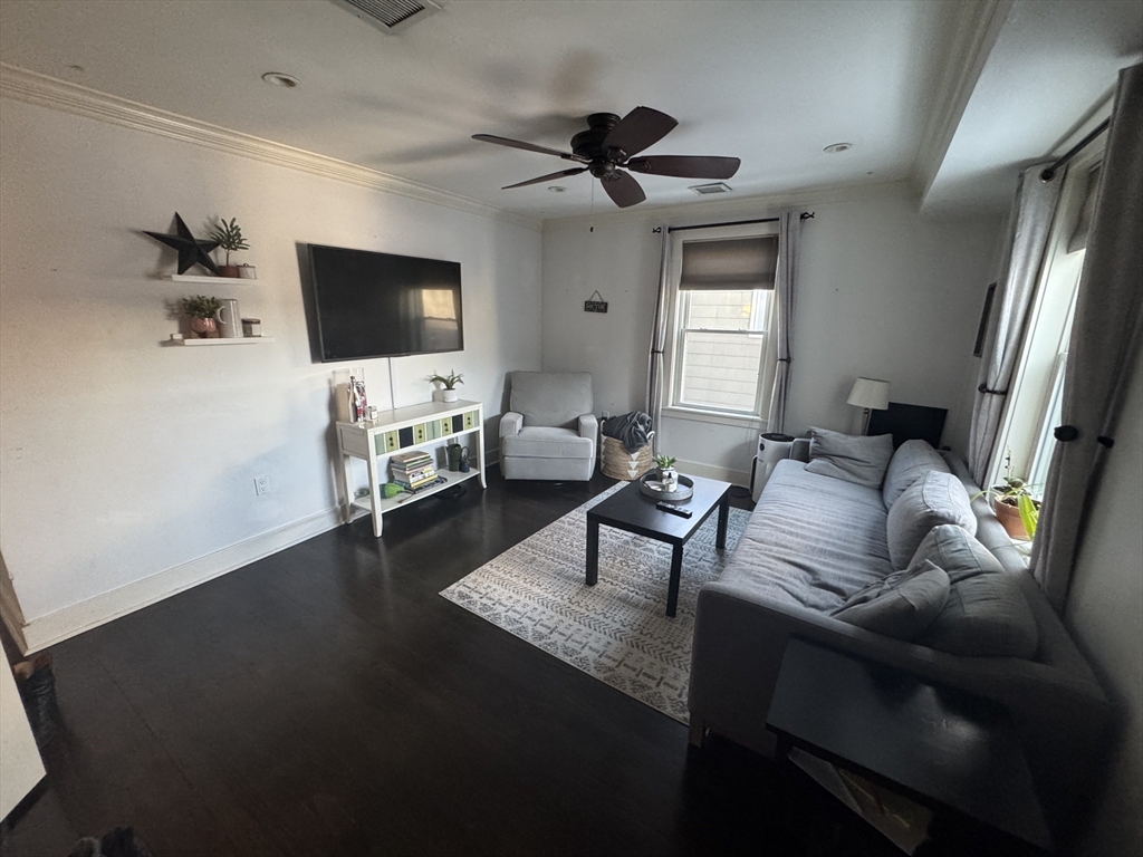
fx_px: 462
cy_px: 428
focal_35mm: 14
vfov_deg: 85.7
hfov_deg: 102.1
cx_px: 572
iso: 500
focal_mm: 2.22
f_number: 2.2
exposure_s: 1/60
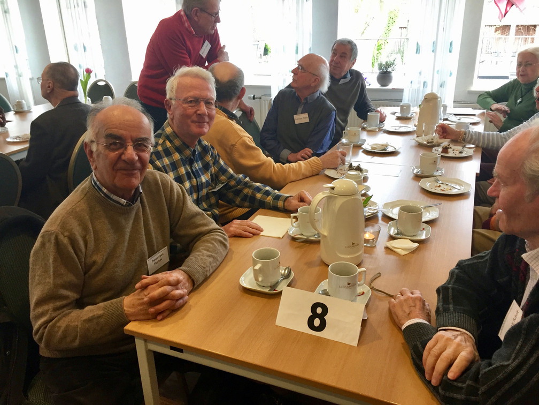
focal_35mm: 29
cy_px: 202
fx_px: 452
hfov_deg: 61.7
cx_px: 270
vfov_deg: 48.2
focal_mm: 4.15
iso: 64
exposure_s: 1/33
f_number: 2.2
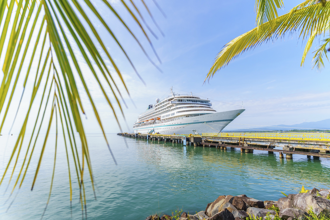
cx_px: 165
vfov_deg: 72.1
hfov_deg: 95.0
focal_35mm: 16
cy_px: 110
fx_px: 151
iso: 100
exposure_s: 1/1000
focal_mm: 11
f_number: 2.8
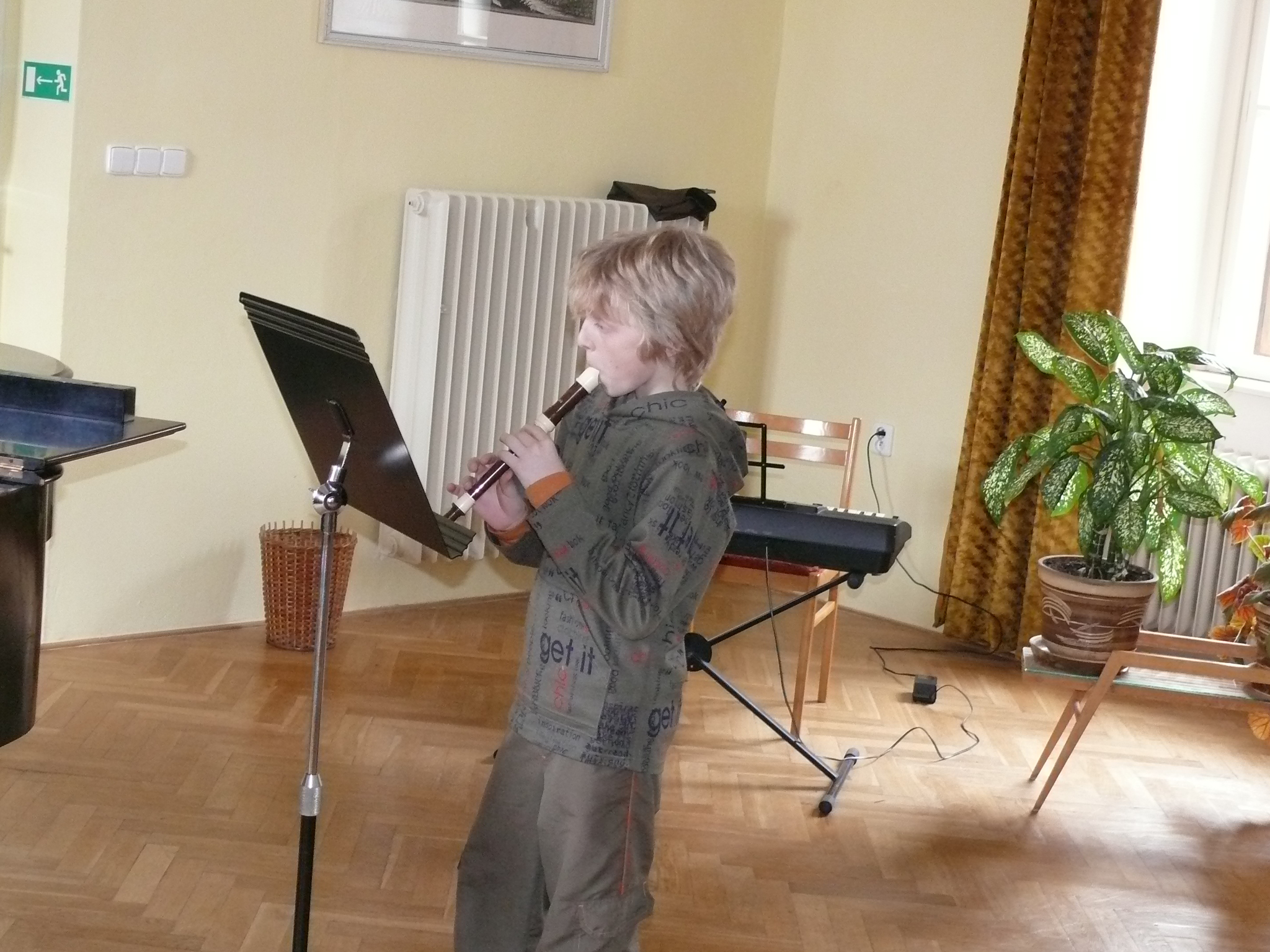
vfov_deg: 23.3
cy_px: 476
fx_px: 2311
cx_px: 635
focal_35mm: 63
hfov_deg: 30.7
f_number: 3.2
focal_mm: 10.5
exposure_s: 1/30
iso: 400
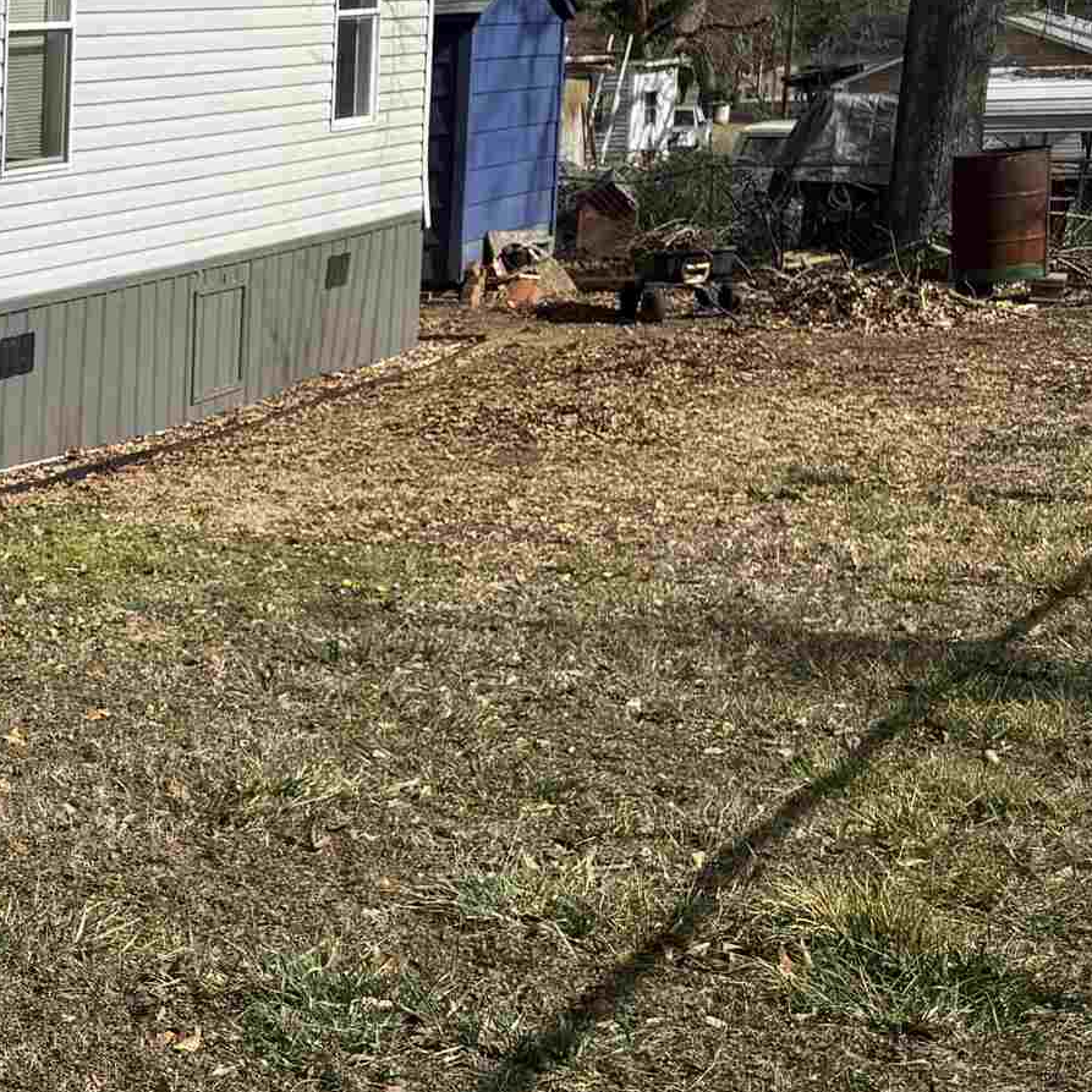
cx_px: -696
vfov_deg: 23.6
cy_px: 739
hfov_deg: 19.5
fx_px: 2605
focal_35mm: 73
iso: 80
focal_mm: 6.76
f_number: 1.78
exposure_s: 1/4950
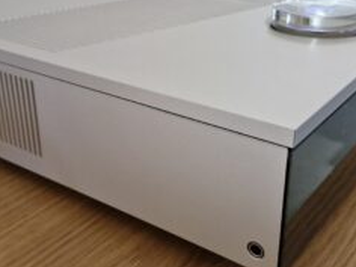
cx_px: 166
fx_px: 514
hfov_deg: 38.2
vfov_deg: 29.1
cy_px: 112
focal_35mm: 50
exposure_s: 1/100
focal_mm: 5.54
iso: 800
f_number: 1.8
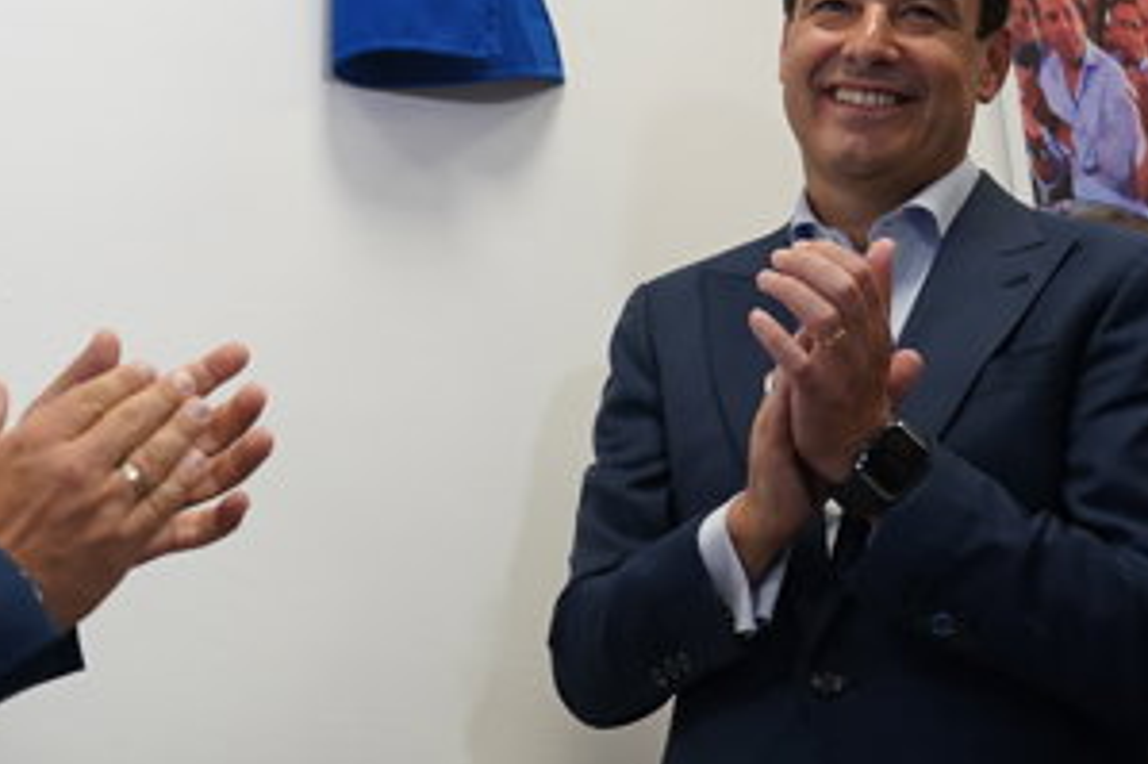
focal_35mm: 60
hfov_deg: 32.7
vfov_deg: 22.5
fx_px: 1912
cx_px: 261
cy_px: 232
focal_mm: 26
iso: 2000
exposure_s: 1/800
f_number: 2.8
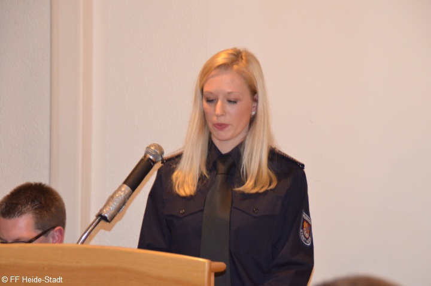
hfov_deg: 13.7
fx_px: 1792
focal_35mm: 150
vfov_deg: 9.1
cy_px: 143
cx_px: 216
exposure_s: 1/60
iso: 3200
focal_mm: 100
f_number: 5.6
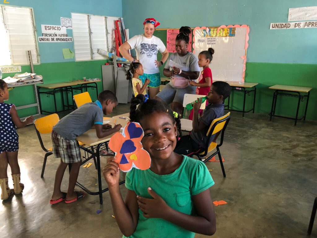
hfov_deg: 63.4
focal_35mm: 28
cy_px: 119
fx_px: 256
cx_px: 158
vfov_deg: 49.7
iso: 40
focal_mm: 3.99
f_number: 1.8
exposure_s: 1/30
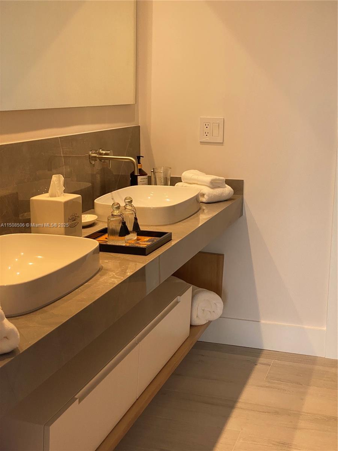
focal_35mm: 52
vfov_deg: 36.8
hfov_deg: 28.0
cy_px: 226
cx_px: 169
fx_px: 677
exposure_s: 1/116
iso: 80
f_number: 2
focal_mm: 6
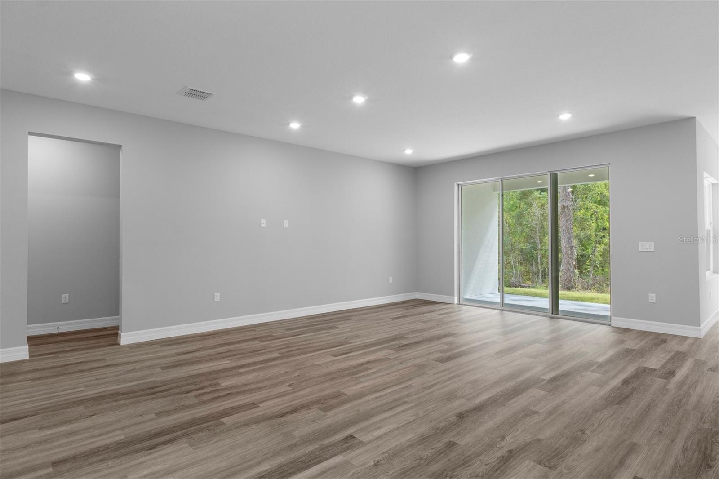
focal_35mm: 20
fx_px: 389
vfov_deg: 63.2
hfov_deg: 85.4
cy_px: 240
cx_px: 360
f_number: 8
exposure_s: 1/4
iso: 320
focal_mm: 13
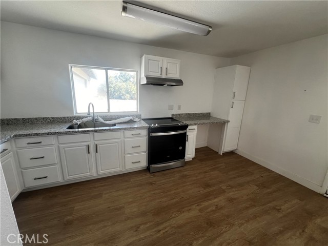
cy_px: 123
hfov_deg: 106.2
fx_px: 123
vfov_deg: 89.9
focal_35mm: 13
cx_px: 164
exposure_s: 1/99
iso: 40
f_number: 1.8
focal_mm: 1.57
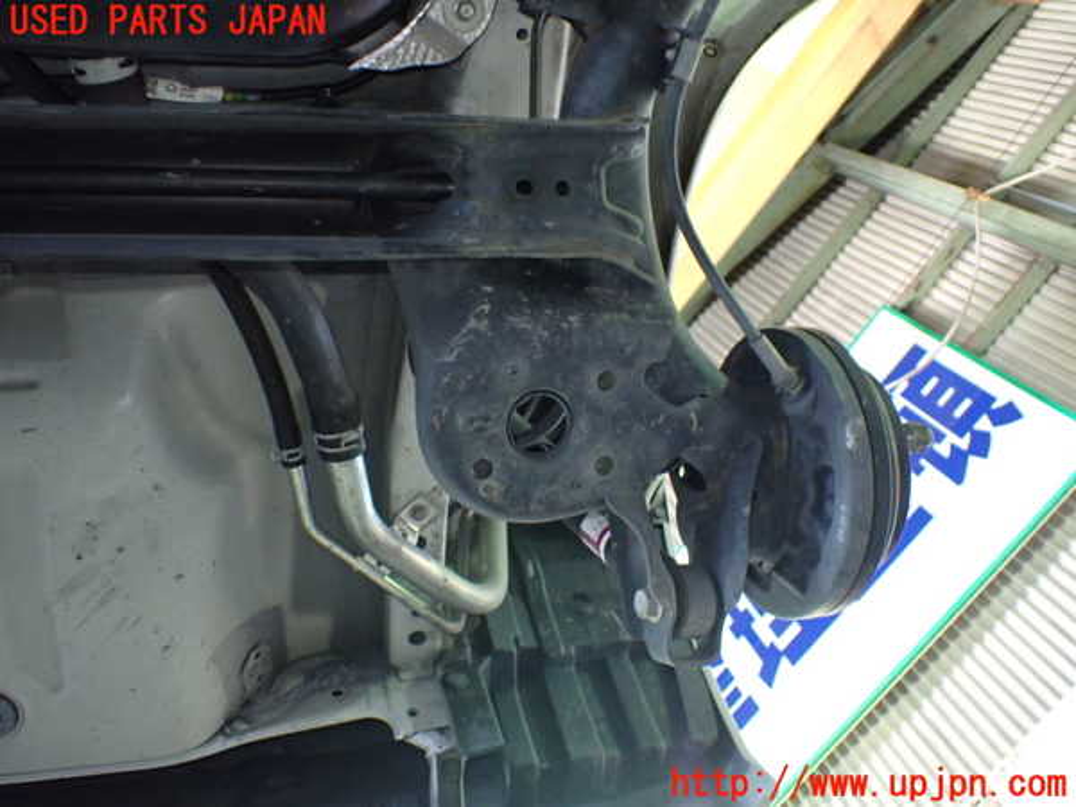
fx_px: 933
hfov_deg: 60.0
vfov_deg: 46.8
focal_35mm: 30
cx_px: 538
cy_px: 404
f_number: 2.3
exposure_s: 1/40
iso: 800
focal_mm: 5.4
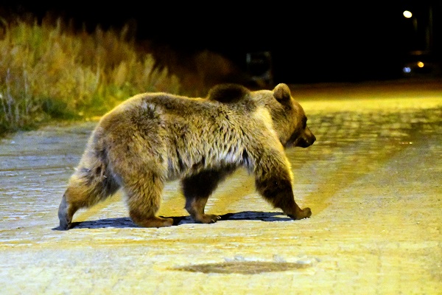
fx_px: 3591
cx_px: 221
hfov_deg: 7.0
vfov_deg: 4.7
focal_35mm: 292
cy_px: 148
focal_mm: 195
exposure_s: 1/250
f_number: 5.3
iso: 51200
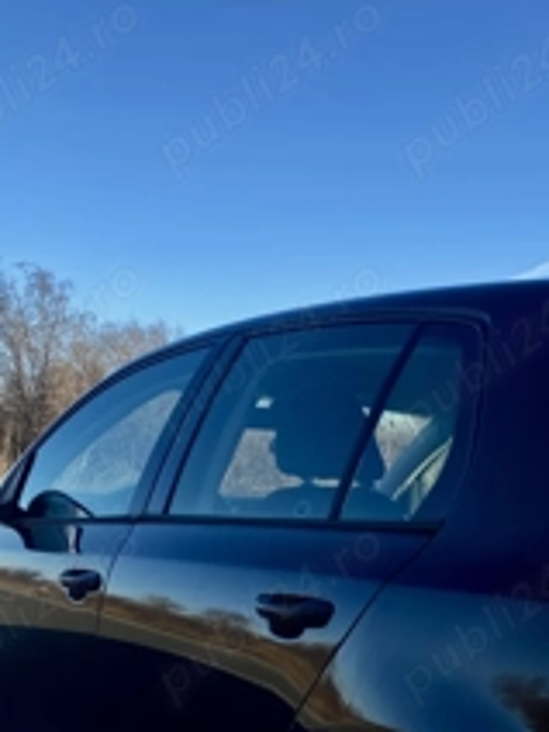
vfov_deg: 36.3
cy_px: 670
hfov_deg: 29.3
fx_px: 1036
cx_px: 390
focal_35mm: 49
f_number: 1.8
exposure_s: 1/351
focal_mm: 4.25
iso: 32
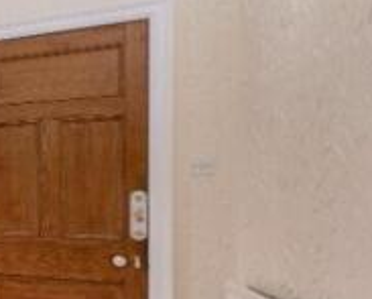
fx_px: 518
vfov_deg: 31.8
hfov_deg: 23.4
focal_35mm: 47
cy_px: 208
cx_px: -273
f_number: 8
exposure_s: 1/13
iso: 160
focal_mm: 14
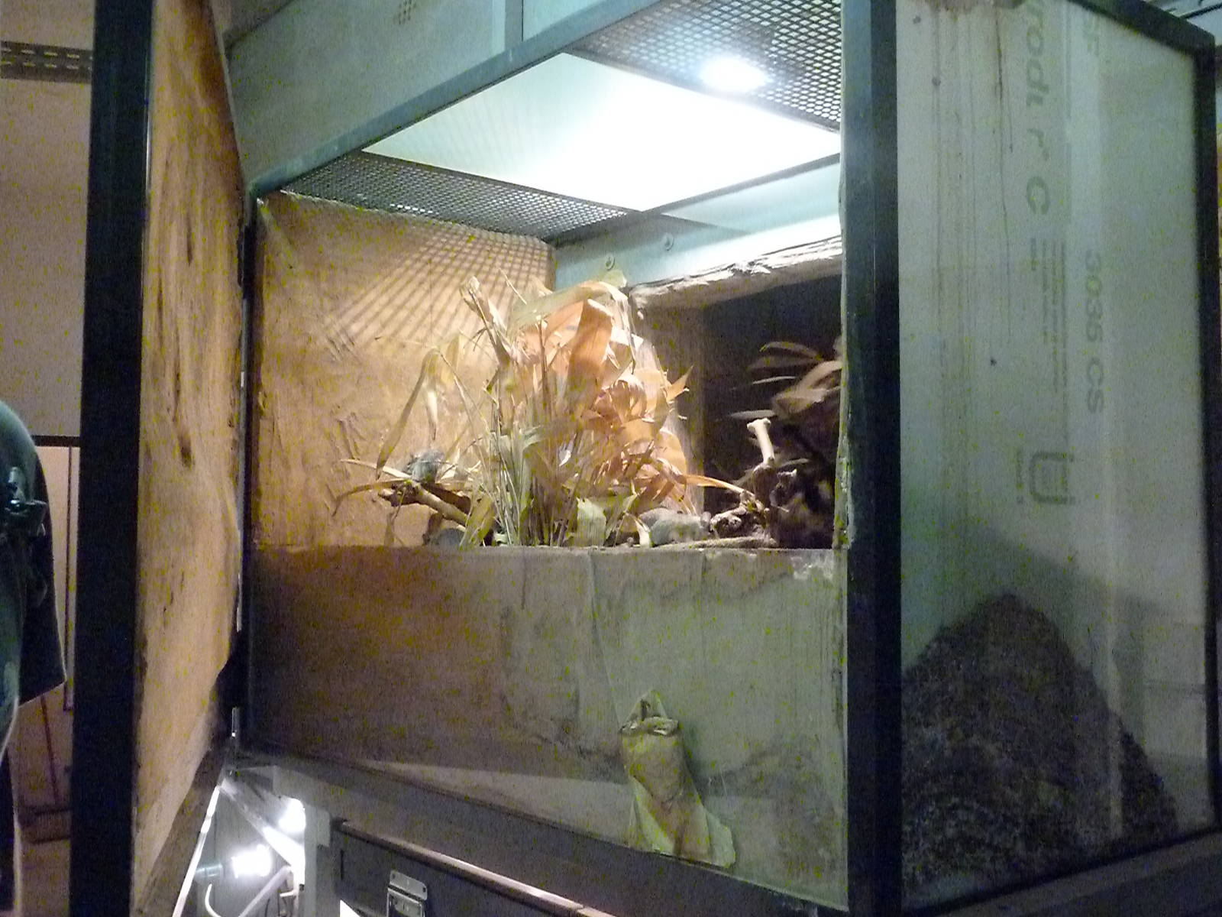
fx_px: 1271
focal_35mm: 36
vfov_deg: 39.7
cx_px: 611
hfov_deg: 51.4
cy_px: 458
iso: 3200
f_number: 3.1
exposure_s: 1/60
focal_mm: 6.5
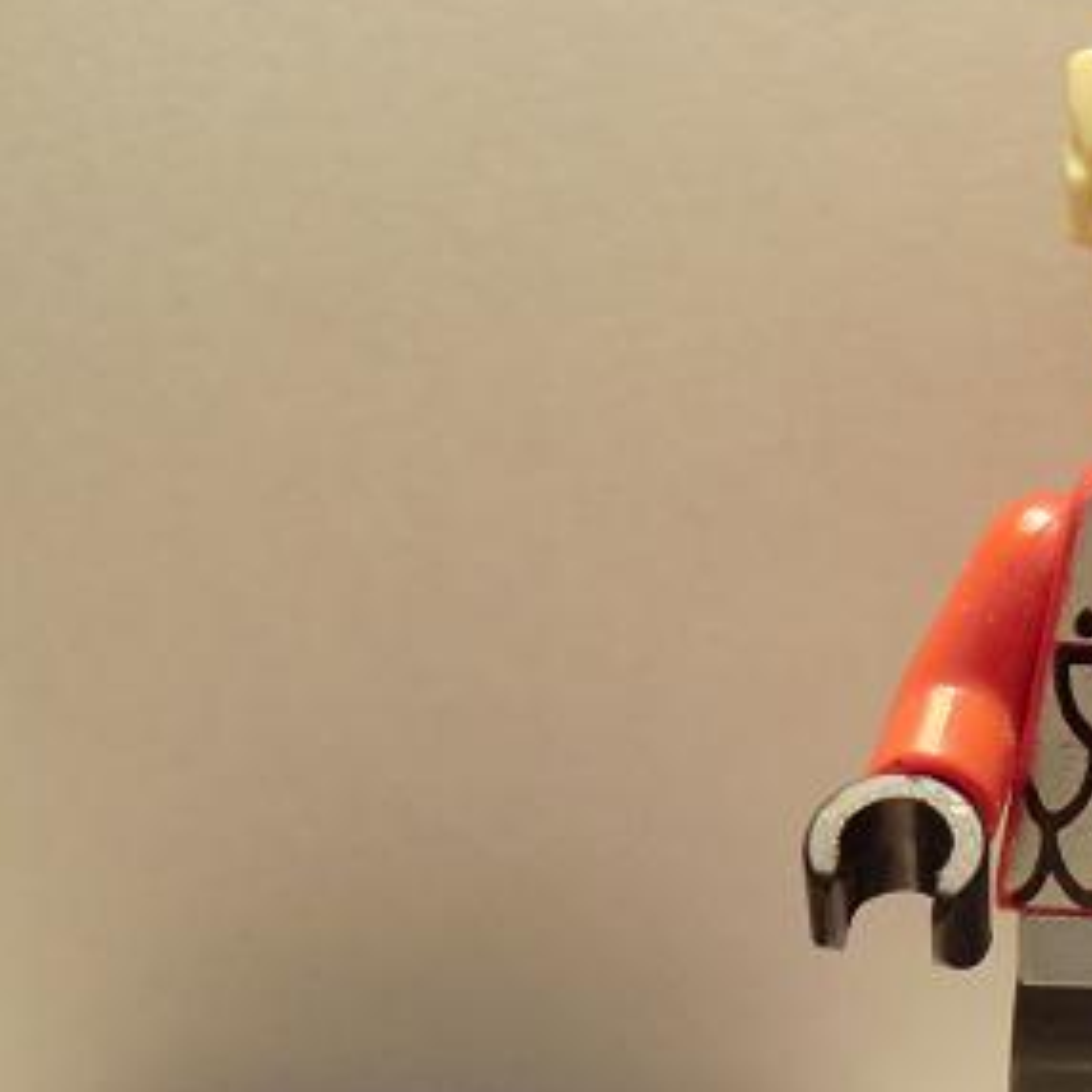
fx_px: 2712
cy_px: 647
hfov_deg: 21.7
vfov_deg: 22.7
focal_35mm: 76
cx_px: 1159
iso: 320
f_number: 3.8
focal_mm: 7.1
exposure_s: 1/60
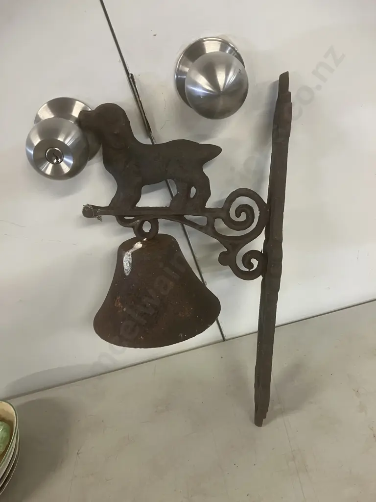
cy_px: 251
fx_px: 406
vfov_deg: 63.4
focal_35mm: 28
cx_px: 188
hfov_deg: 49.7
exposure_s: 1/50
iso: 125
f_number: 1.8
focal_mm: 3.99
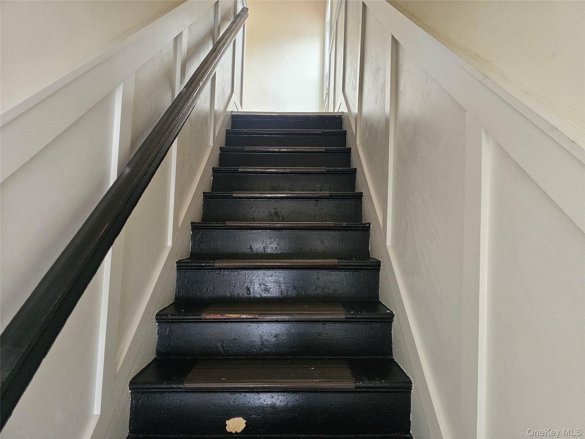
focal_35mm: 23
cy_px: 220
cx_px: 292
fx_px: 389
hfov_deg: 73.9
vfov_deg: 58.9
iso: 800
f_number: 1.7
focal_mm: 6.3
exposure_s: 1/120
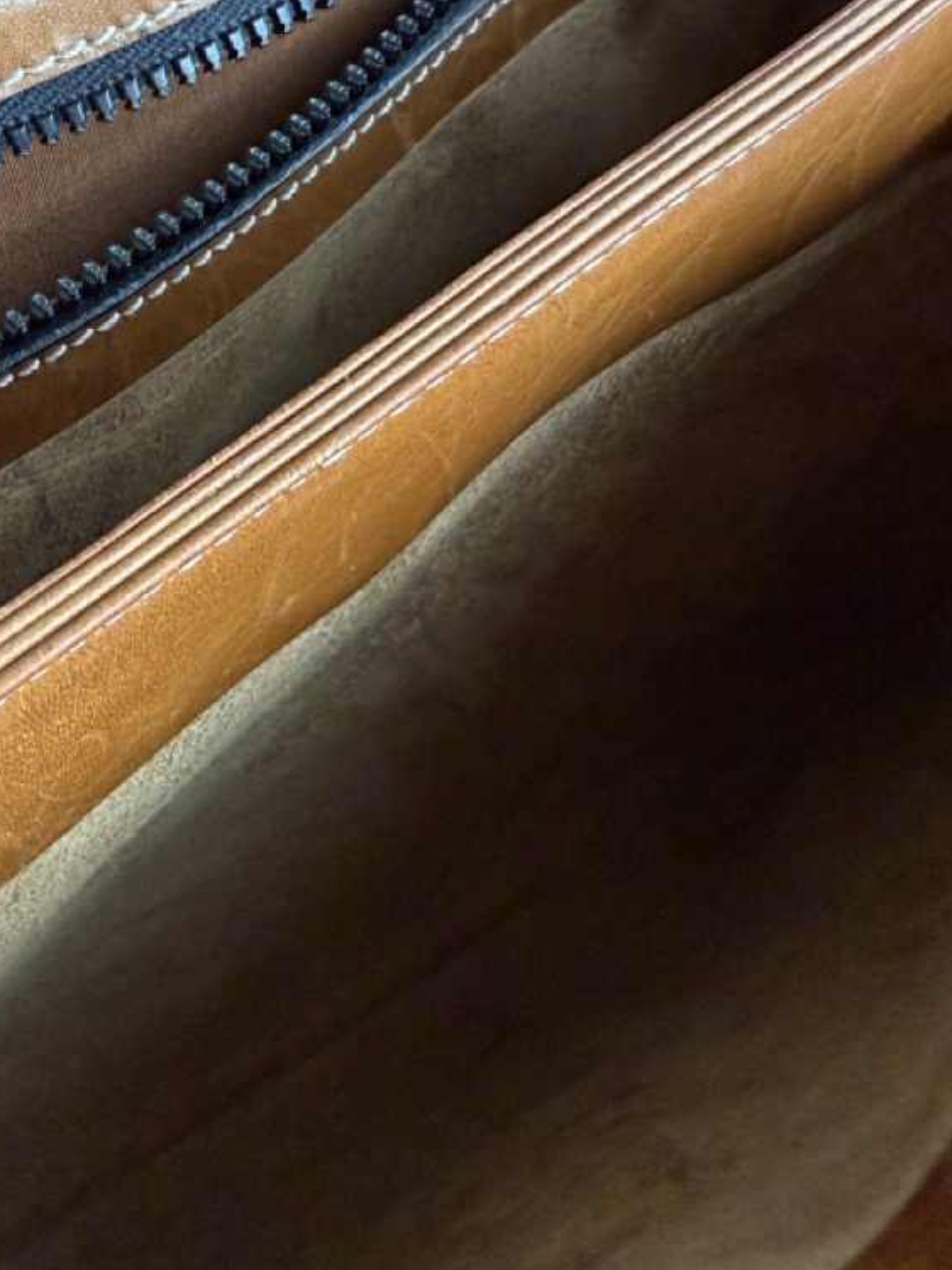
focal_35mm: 41
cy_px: 376
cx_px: 141
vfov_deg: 44.8
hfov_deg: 33.7
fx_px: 1503
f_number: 2.2
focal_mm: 2.22
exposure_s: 1/60
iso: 320
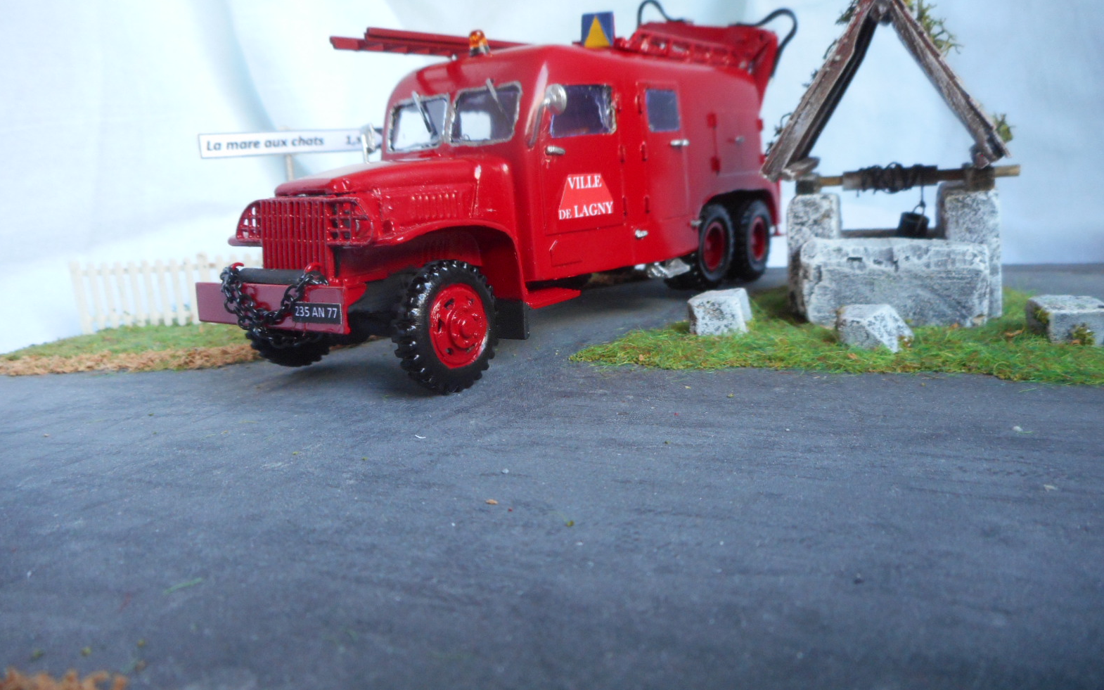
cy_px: 317
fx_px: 812
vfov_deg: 46.0
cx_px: 561
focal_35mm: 27
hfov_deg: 68.4
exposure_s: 1/30
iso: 220
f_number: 3.7
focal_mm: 4.5
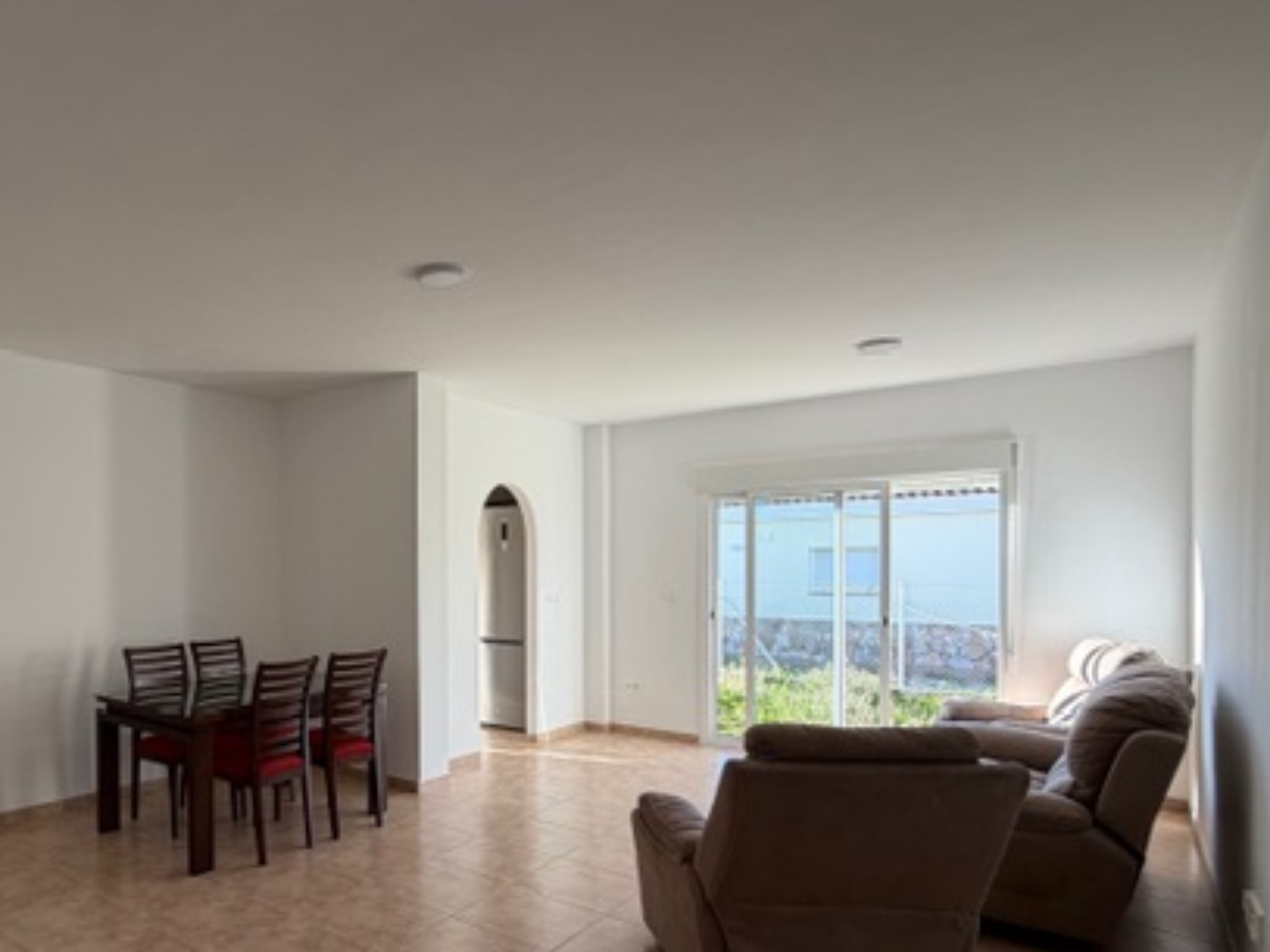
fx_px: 807
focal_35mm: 22
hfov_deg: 71.5
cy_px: 577
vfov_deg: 60.5
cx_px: 328
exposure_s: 1/121
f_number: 2.2
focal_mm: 2.22
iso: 50
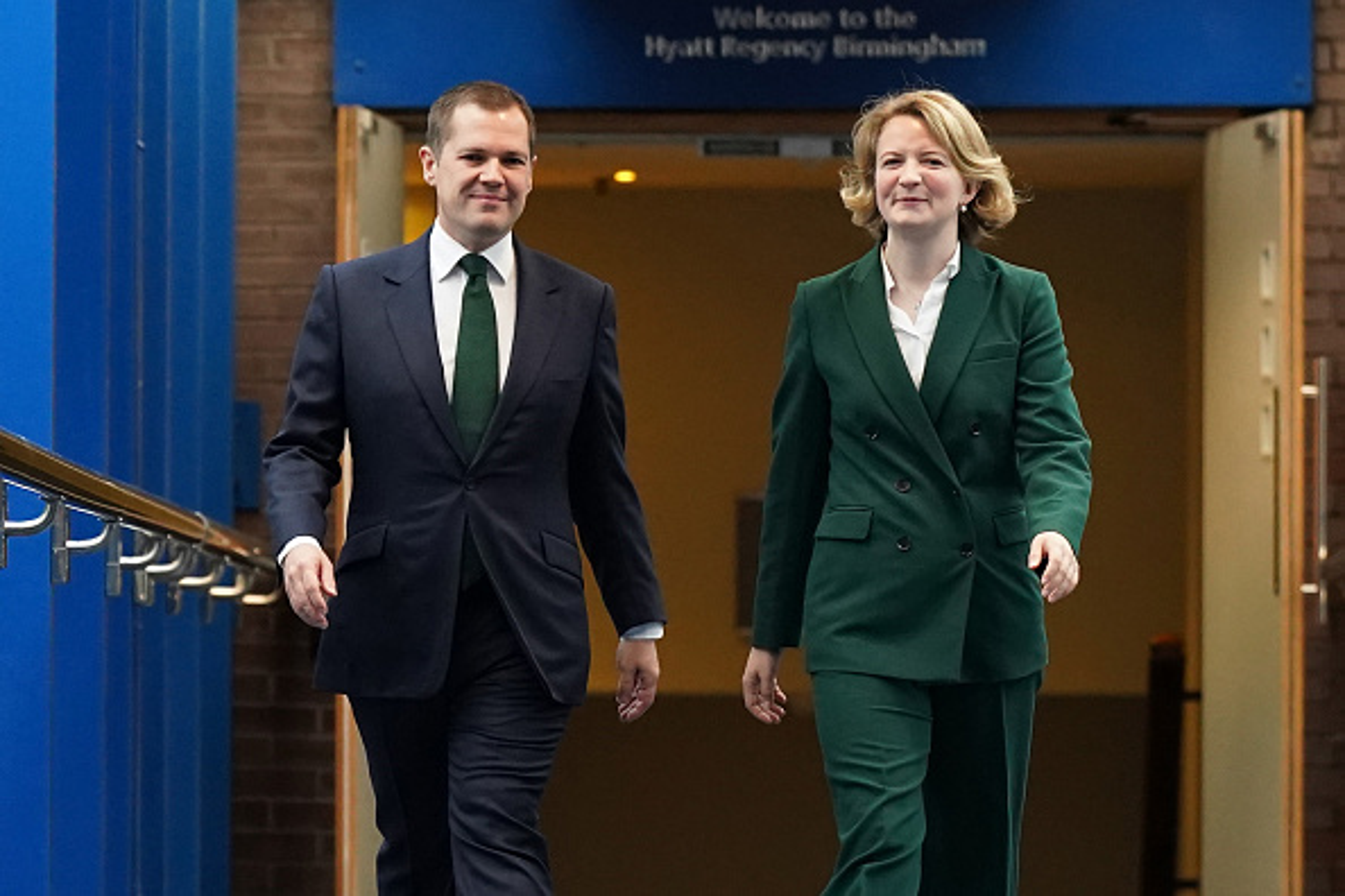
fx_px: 7434
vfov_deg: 6.9
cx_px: 672
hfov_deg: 10.3
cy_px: 448
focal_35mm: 199
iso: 4000
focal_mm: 133
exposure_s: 1/400
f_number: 2.8
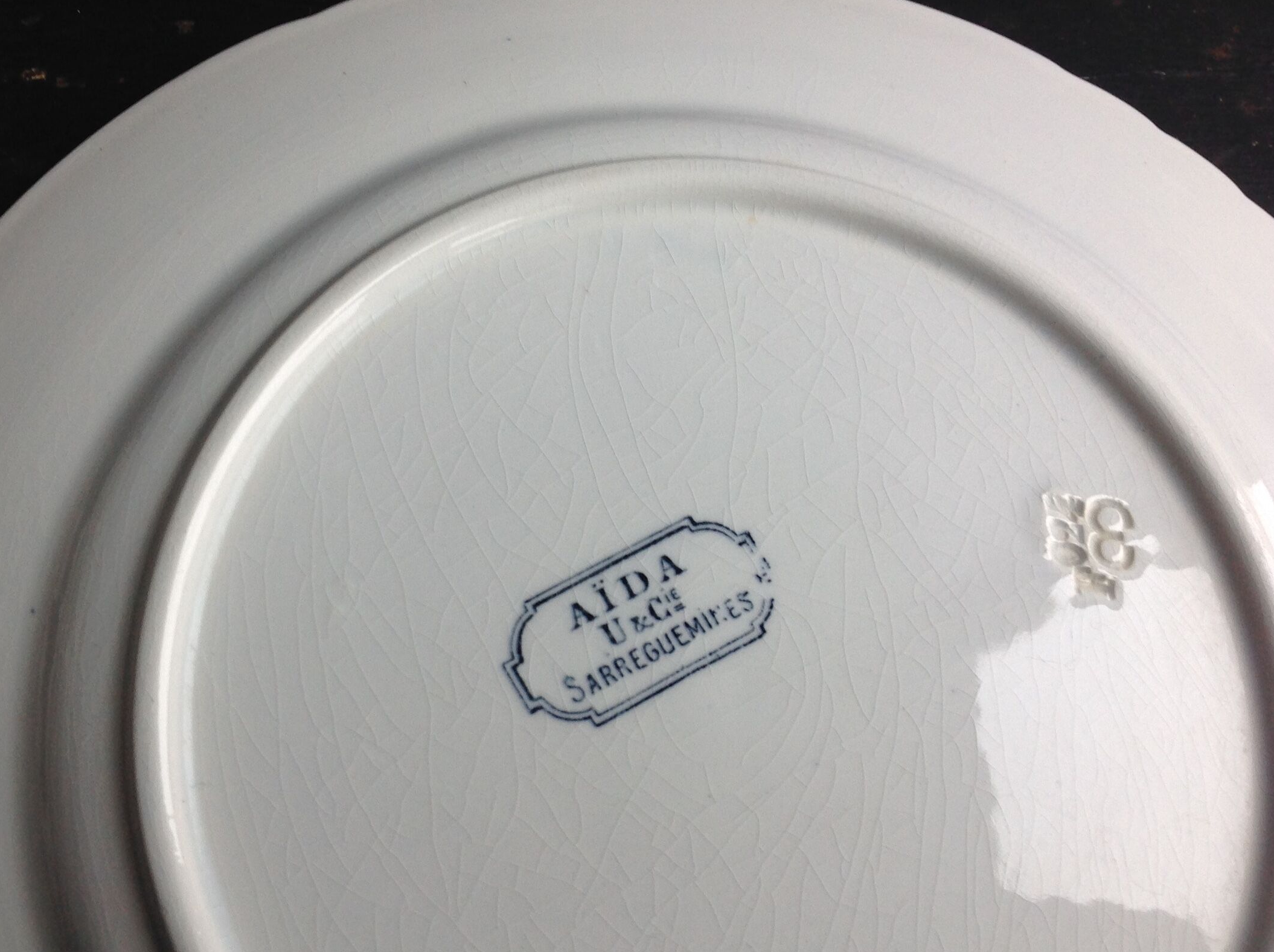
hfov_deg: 43.7
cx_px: 510
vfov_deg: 33.5
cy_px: 437
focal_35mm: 43
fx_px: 1580
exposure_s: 1/30
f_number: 2.4
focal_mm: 4.28
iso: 50
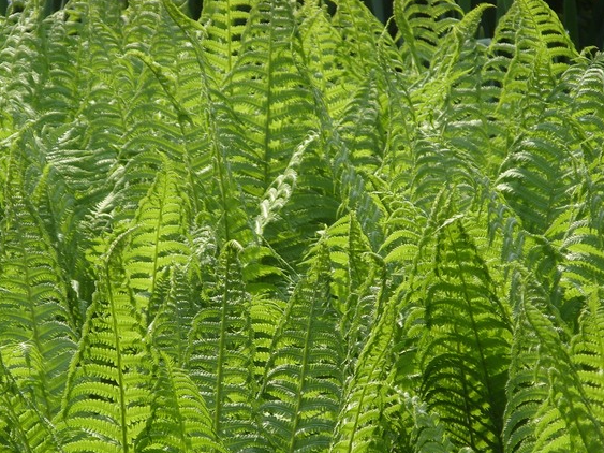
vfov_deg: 5.9
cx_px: 220
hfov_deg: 7.8
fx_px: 4414
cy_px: 296
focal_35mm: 253
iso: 50
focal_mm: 31.5
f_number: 4.6
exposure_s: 1/228
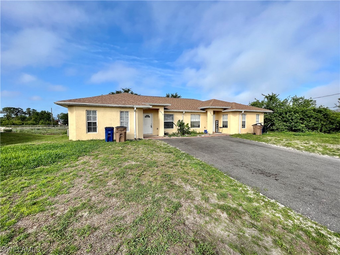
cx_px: 170
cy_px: 128
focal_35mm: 13
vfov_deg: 89.9
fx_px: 128
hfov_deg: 106.2
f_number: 1.8
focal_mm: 1.57
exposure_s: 1/1531
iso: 32
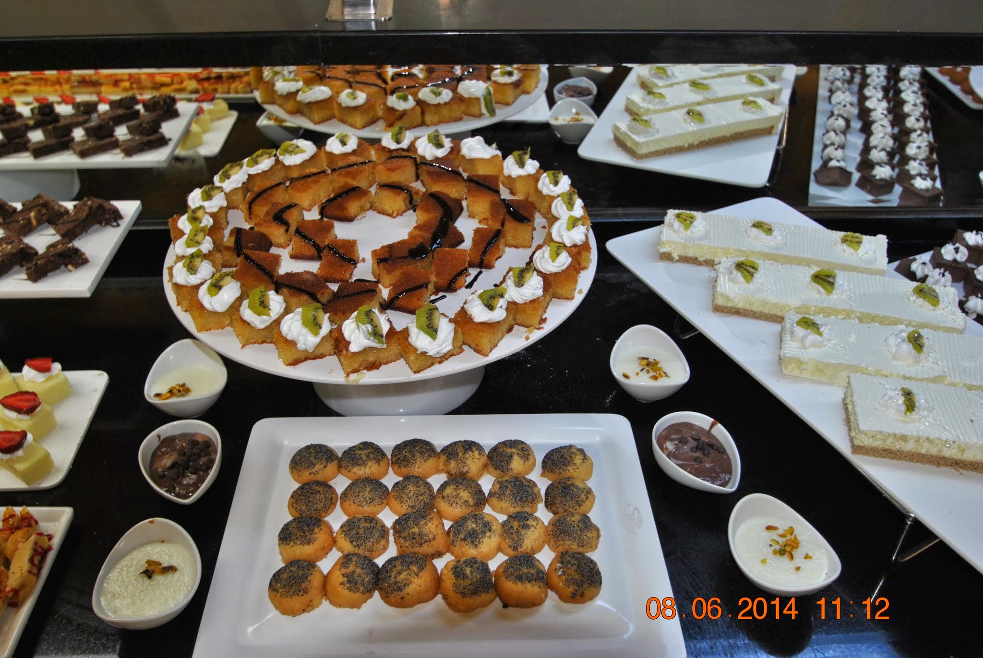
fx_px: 820
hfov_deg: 61.9
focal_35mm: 30
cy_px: 329
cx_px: 492
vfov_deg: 43.7
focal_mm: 20
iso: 200
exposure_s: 1/60
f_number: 4.2
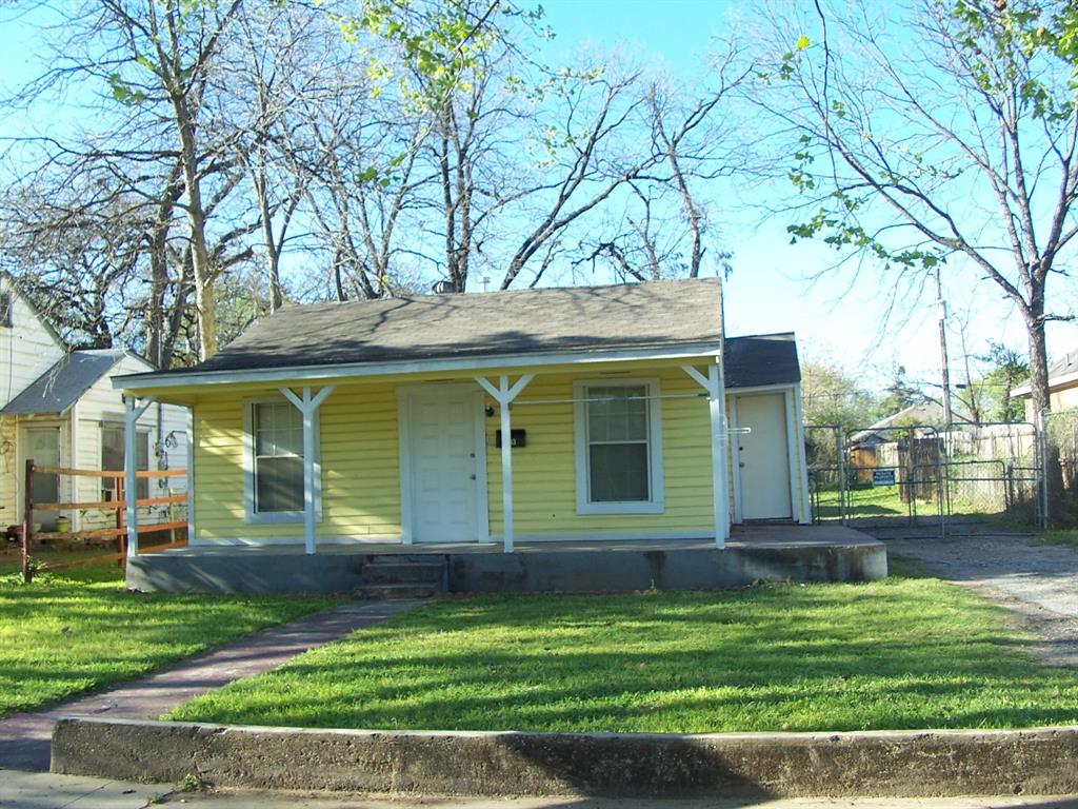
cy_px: 404
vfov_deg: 40.7
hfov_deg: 52.6
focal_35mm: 35
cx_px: 539
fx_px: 1090
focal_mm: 6
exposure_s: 1/250
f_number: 2.8
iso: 80
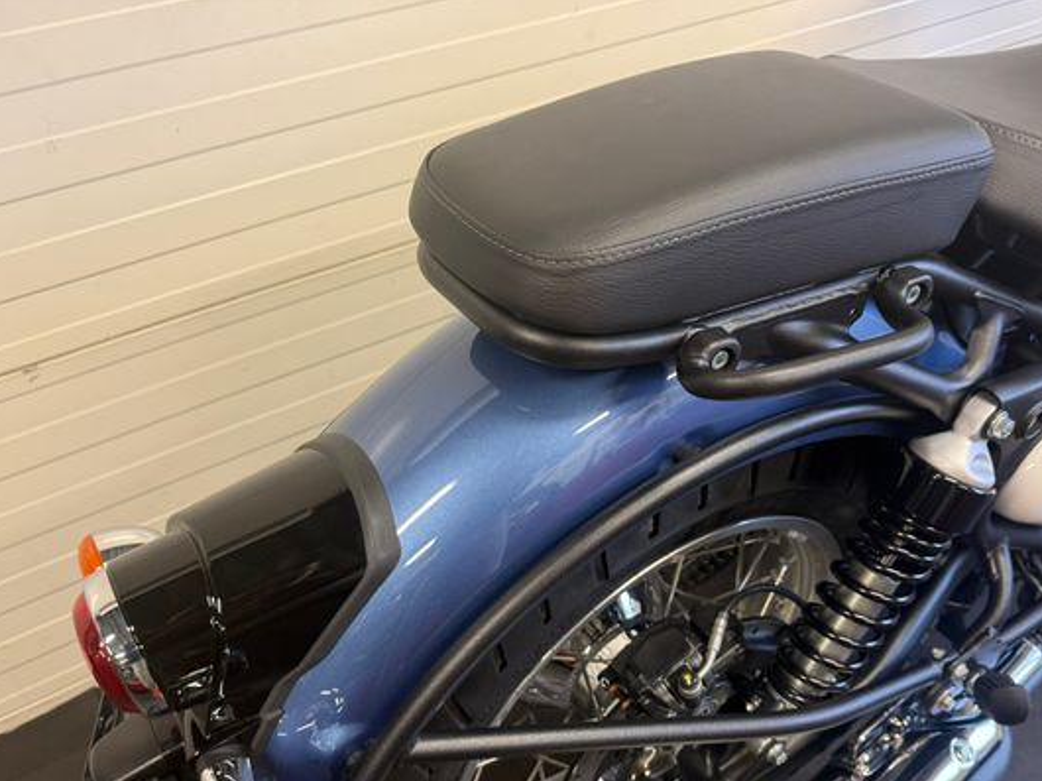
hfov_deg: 61.6
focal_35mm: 29
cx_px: 556
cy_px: 468
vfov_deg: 47.9
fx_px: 873
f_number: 1.78
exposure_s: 1/50
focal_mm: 6.76
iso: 160
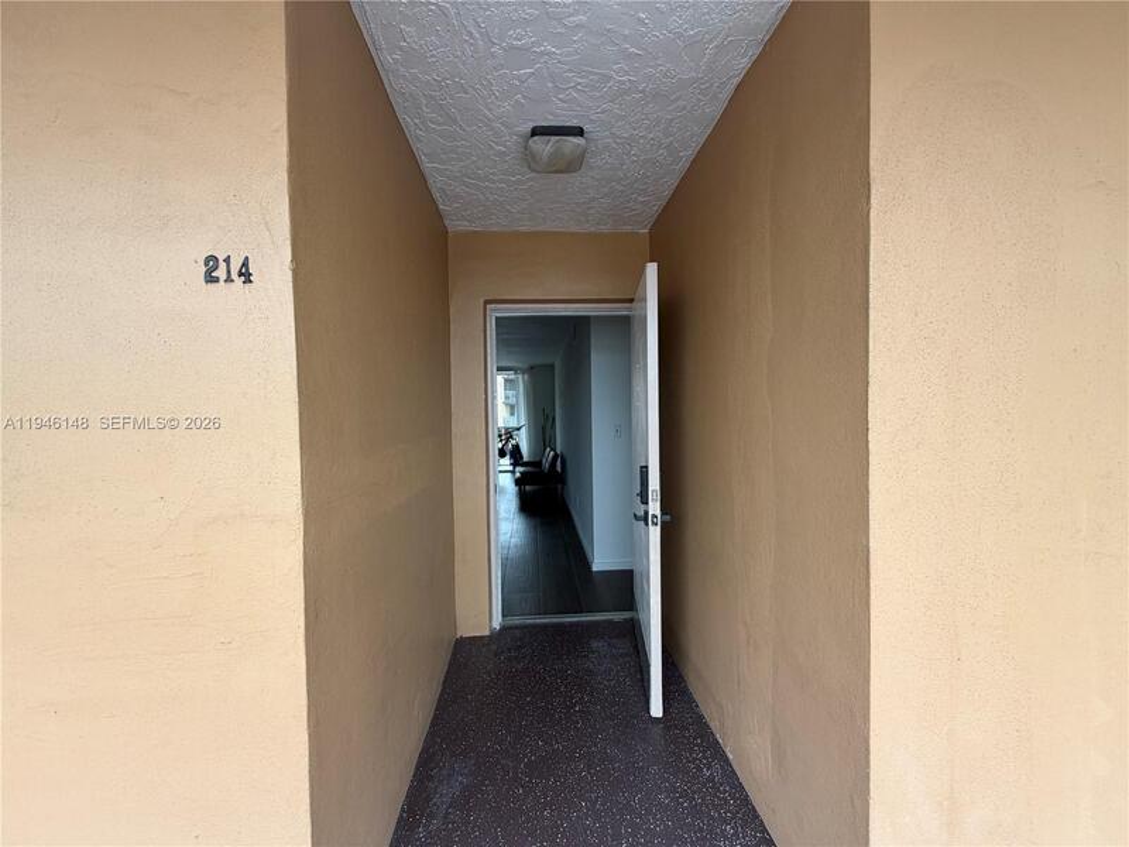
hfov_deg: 102.1
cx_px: 564
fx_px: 457
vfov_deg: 85.7
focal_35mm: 14
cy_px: 424
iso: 64
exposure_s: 1/121
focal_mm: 2.22
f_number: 2.2
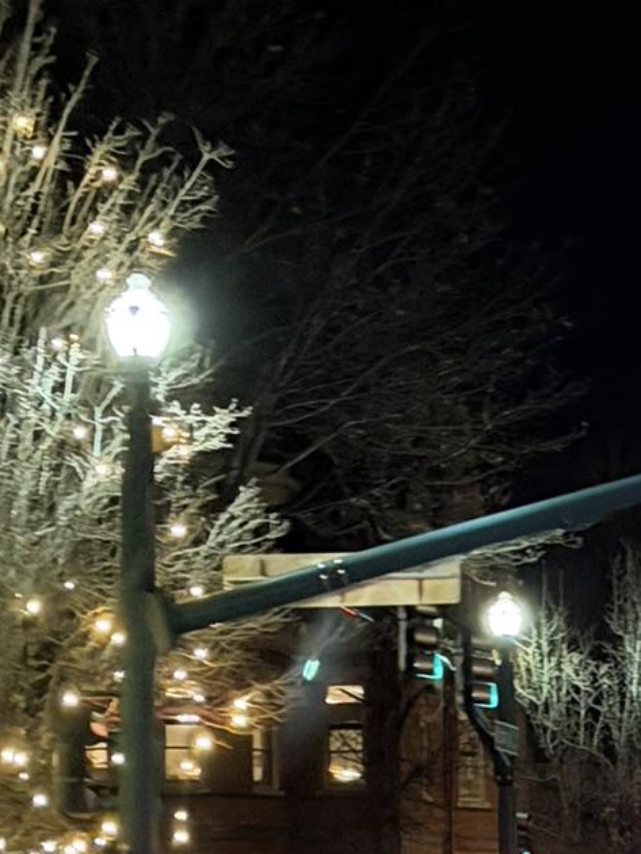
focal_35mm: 156
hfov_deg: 9.4
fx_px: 3849
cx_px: 828
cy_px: 865
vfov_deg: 12.5
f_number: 1.78
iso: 800
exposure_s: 1/20
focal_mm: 6.76
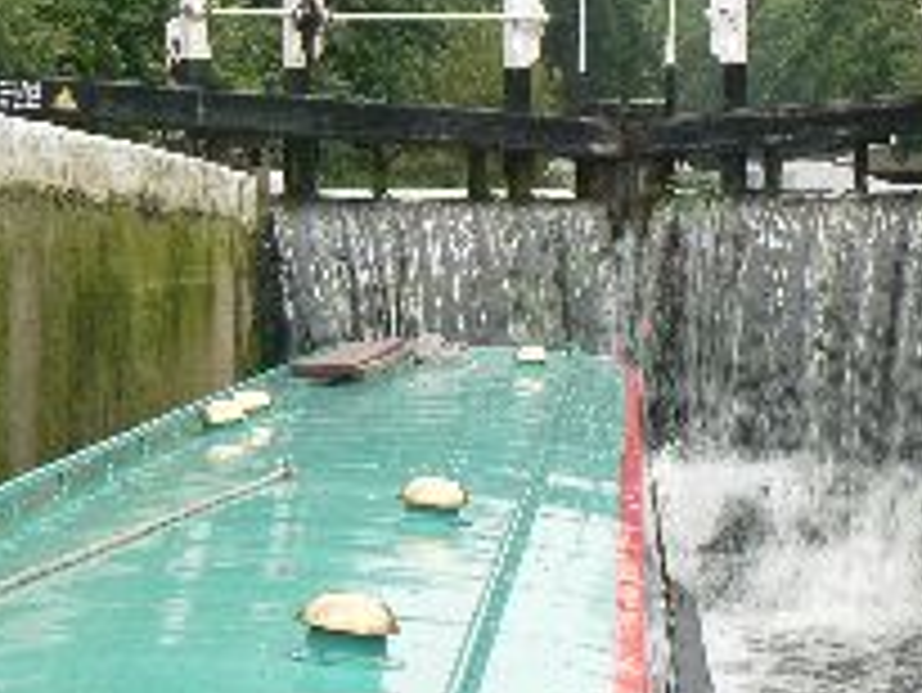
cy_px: 279
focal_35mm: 128
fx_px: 3411
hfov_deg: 15.3
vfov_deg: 11.6
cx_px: 778
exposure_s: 1/125
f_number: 5.6
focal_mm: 12.2
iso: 80
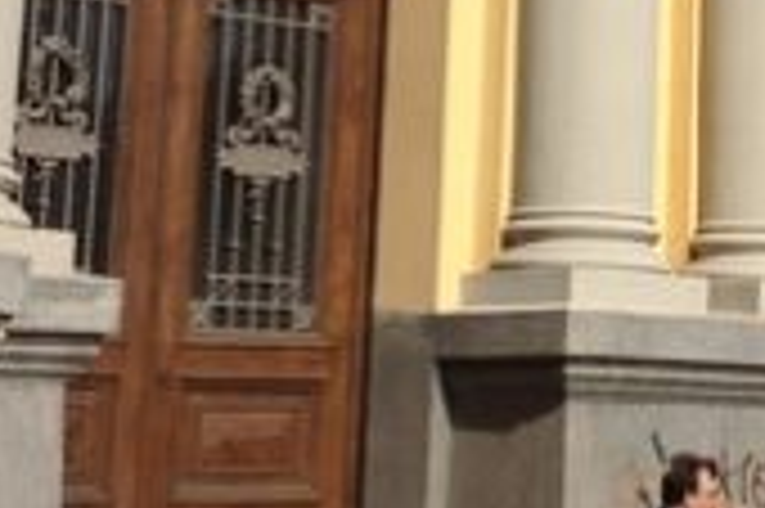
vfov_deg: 9.0
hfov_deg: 13.6
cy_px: -184
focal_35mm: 149
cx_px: 724
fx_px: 3163
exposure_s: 1/2632
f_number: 2.4
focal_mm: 4.28
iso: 50
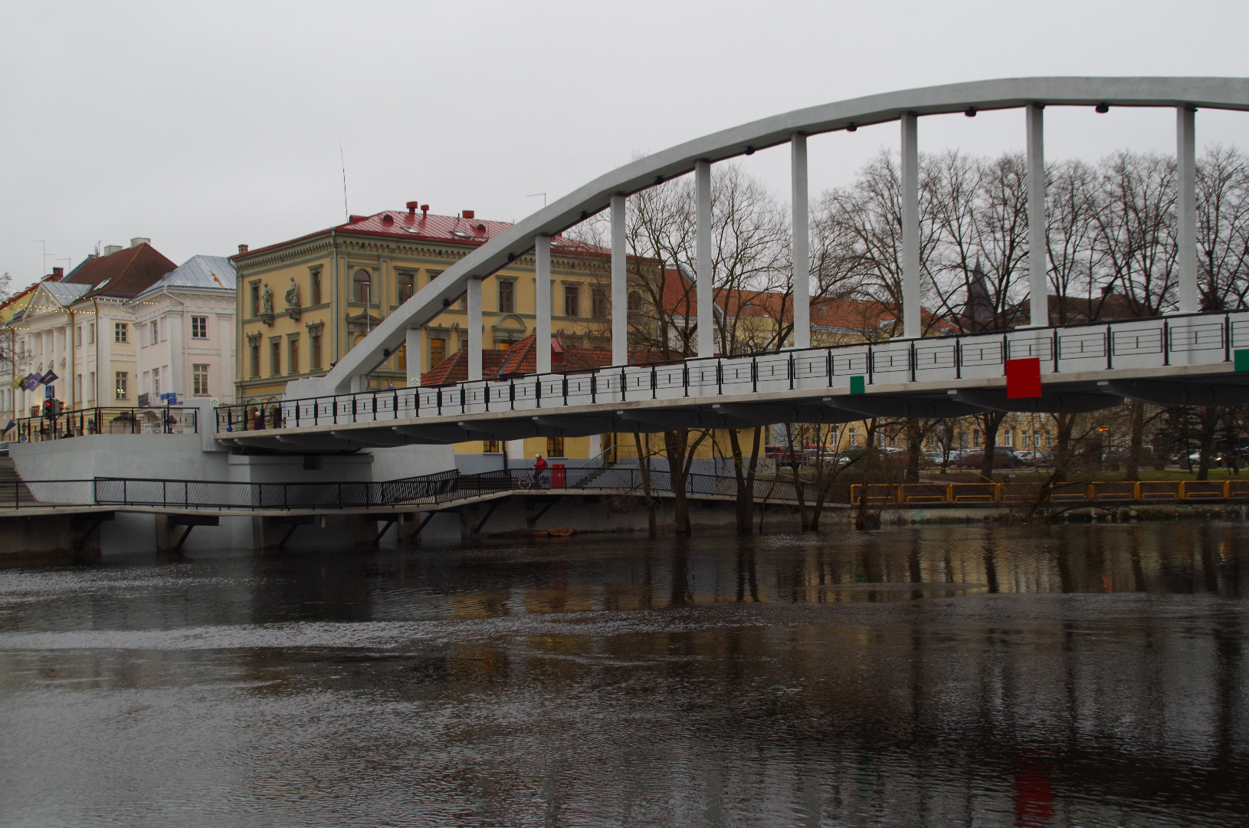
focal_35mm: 49
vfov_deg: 27.4
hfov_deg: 40.4
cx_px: 624
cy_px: 414
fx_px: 1697
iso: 400
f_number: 6.3
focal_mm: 33
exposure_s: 1/60
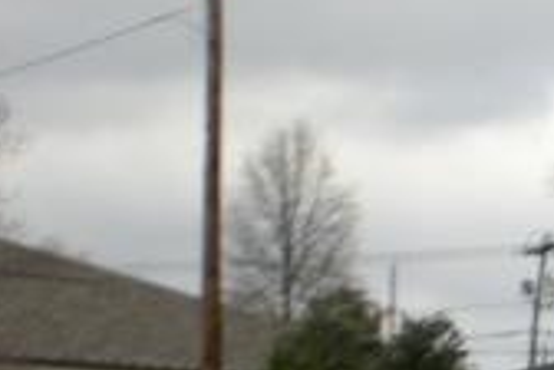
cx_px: 976
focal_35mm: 151
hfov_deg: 12.5
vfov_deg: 8.9
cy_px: 542
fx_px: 2324
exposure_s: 1/250
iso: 50
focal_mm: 6.3
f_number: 4.4
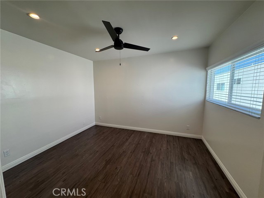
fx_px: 107
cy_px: 99
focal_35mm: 14
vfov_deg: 85.7
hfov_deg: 102.1
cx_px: 132
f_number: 2.2
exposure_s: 1/141
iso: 40
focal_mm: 2.22
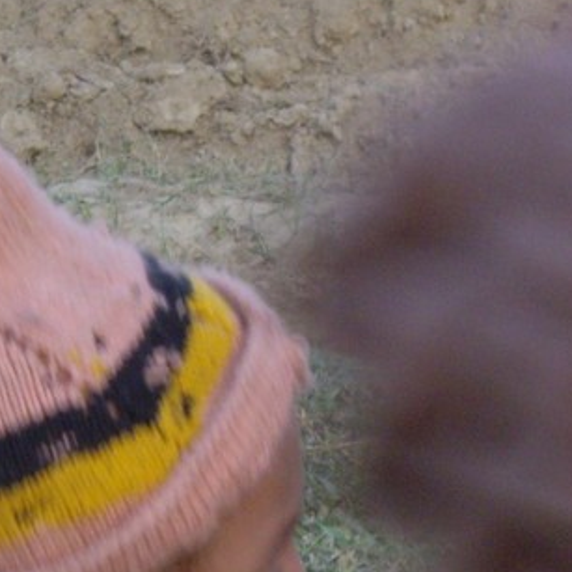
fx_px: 6282
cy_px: 397
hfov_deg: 5.2
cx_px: 17
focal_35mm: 336
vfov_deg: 5.2
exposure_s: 1/100
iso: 200
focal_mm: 18.6
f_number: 5.2
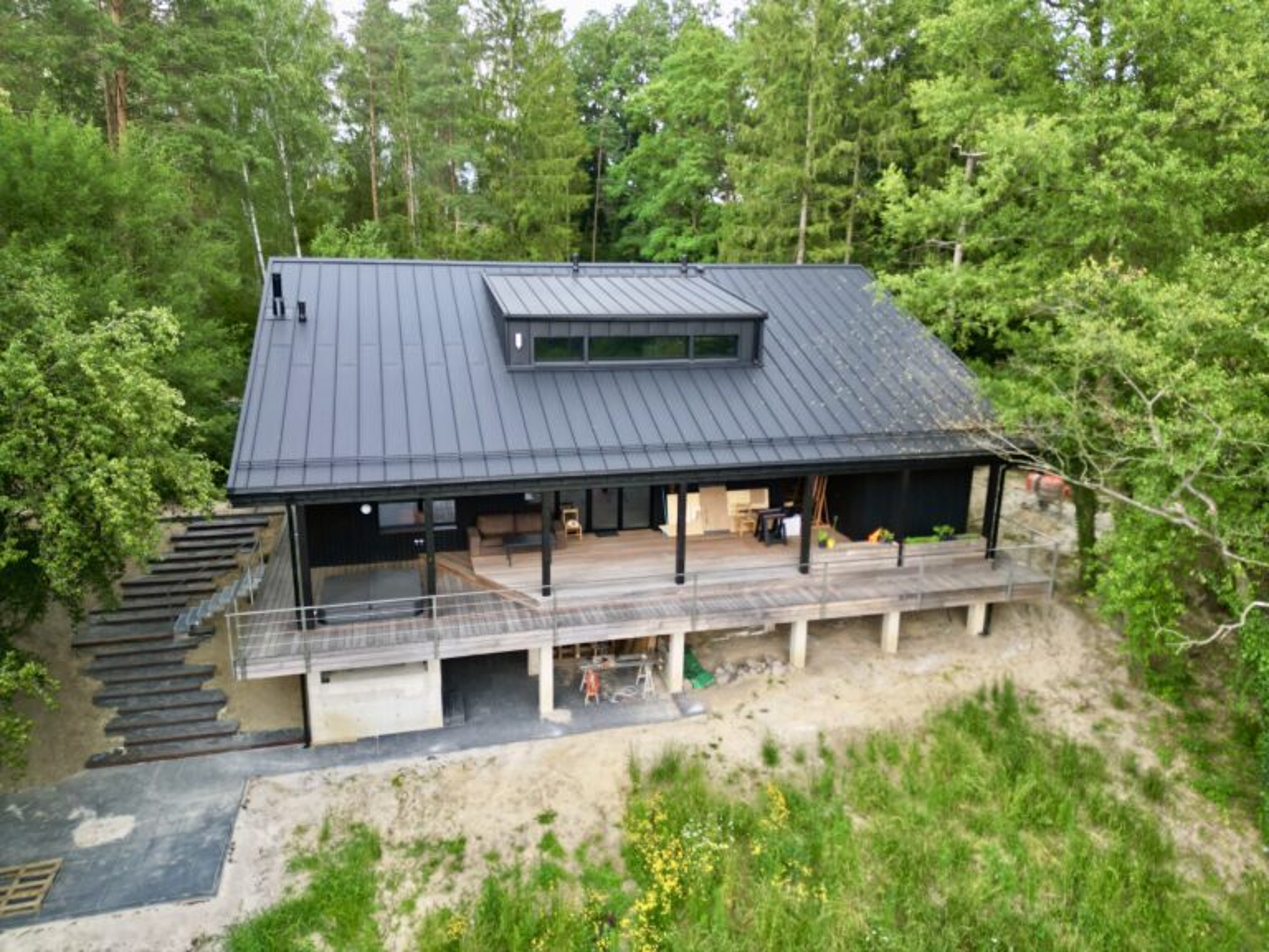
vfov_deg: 56.8
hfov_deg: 71.6
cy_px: 476
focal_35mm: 24
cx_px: 634
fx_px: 880
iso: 110
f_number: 1.7
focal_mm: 6.72
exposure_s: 1/160
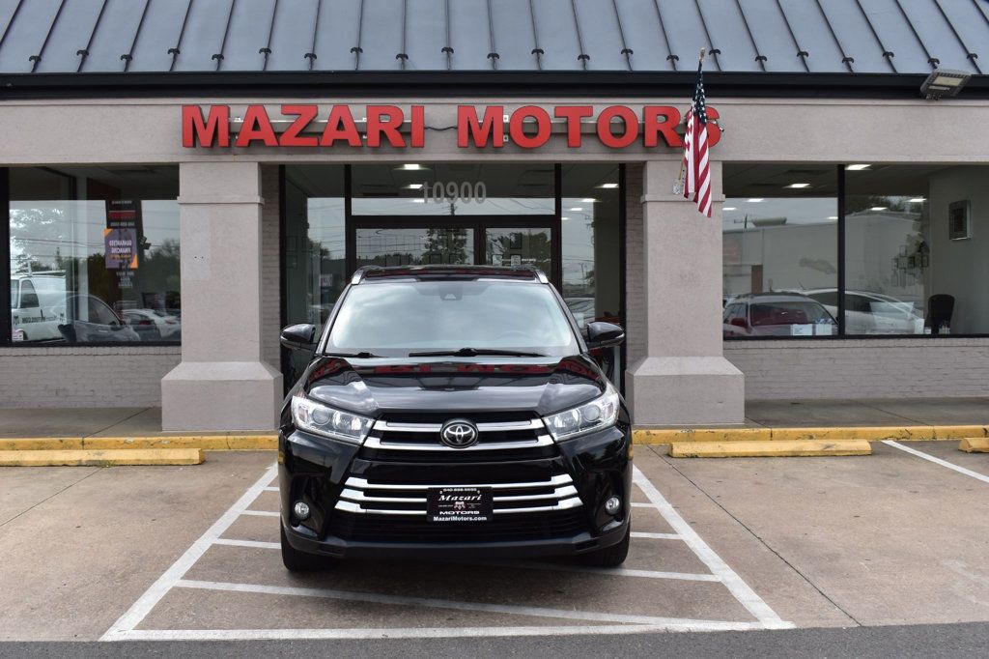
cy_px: 330
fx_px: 1071
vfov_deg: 34.2
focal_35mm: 39
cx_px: 494
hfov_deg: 49.6
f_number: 10
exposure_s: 1/200
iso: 400
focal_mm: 26
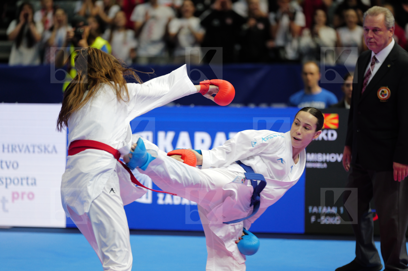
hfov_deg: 10.3
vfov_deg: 6.8
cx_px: 204
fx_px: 2263
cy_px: 136
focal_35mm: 200
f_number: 2.8
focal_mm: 200
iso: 2000
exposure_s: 1/1000
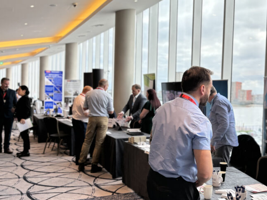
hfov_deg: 44.9
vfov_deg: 35.1
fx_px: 316
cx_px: 185
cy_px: 102
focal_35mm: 41
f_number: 1.6
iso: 32
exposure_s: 1/124
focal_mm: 5.96
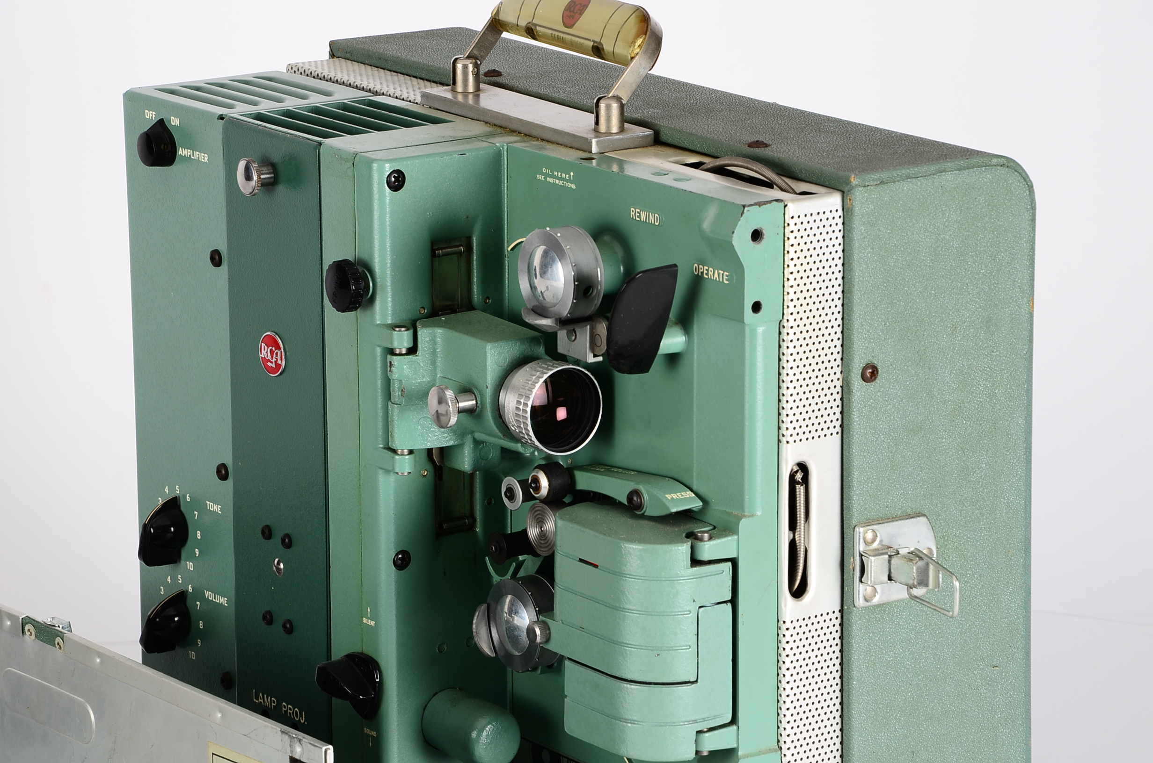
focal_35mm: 158
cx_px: 576
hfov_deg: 13.1
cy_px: 382
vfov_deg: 8.7
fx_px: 5034
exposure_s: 1/100
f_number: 11
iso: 100
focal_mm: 105
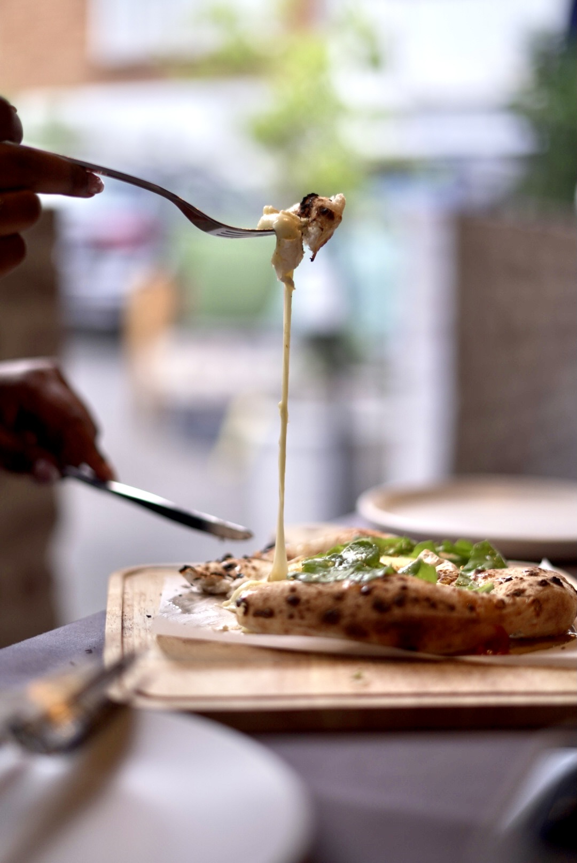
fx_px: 1200
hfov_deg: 27.0
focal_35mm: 50
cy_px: 432
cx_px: 288
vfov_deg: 39.6
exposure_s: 1/200
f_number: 1.8
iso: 200
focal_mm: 50
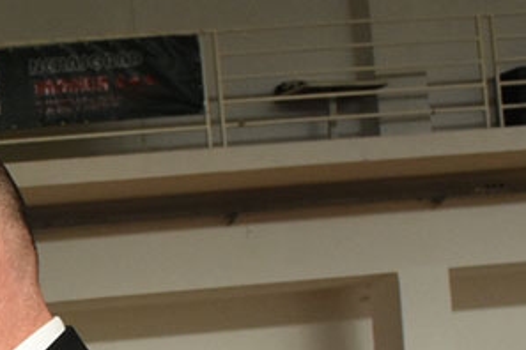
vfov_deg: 12.6
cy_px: 523
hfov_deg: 16.9
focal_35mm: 103
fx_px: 1505
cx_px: -377
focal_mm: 17
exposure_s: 1/320
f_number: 9
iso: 1600
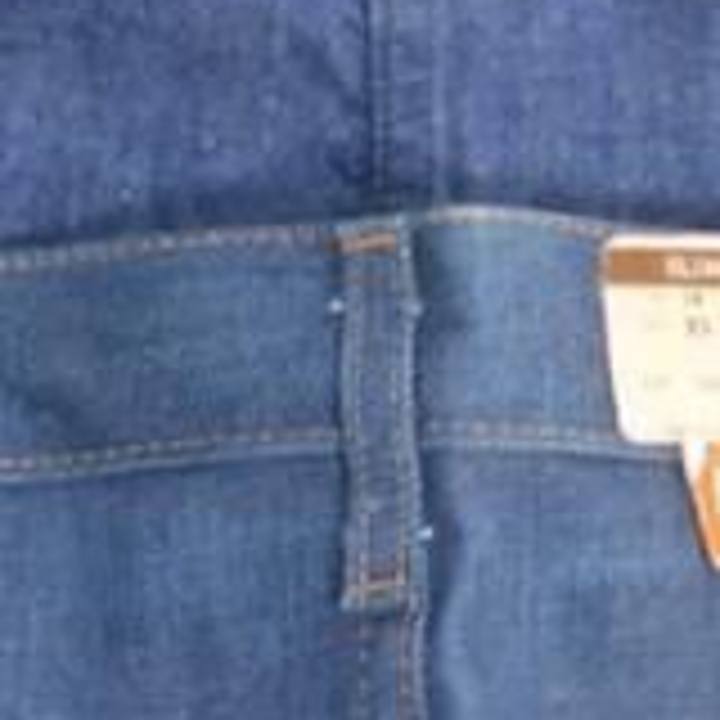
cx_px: 396
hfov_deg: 6.9
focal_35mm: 255
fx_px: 6001
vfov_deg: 6.8
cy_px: 698
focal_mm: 40
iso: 400
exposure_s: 1/60
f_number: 2.8
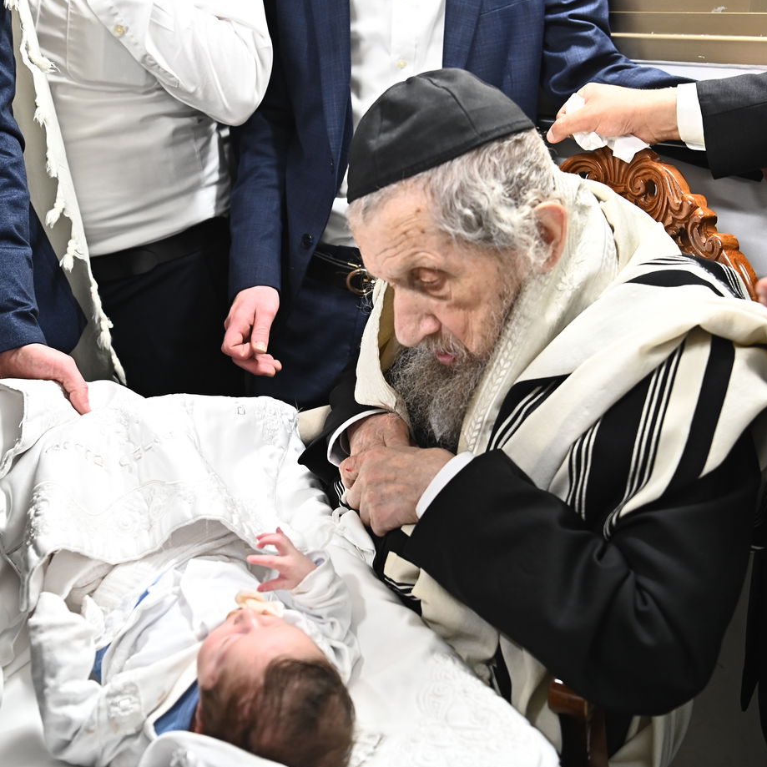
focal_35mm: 44
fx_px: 1103
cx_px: 411
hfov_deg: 38.3
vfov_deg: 38.3
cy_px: 381
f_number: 3.5
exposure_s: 1/125
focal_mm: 34
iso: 1250
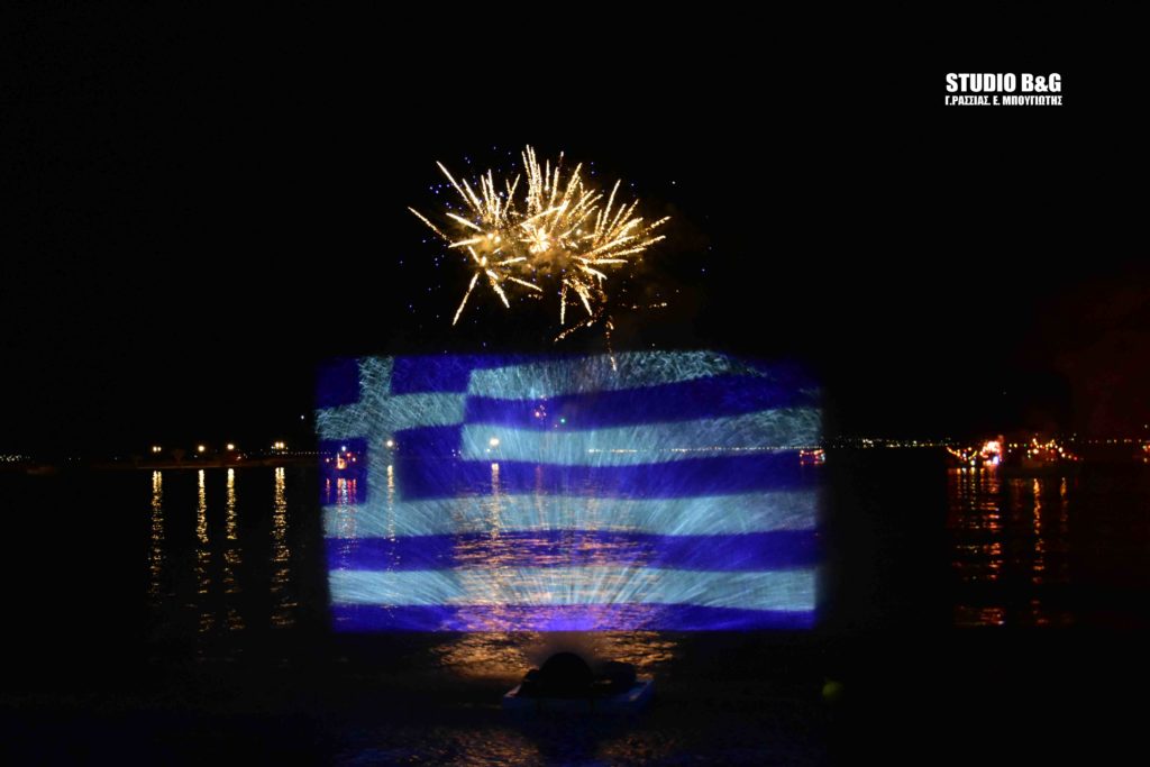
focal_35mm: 39
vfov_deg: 34.2
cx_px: 575
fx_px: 1246
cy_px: 384
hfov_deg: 49.5
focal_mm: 26
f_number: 4
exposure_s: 1/30
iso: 6400
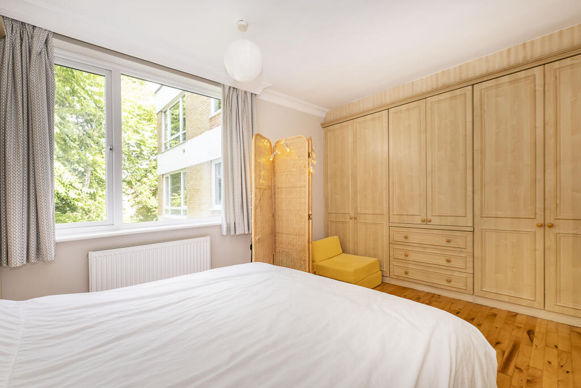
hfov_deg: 100.4
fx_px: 242
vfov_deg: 77.3
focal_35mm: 15
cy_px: 194
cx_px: 290
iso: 320
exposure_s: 1/50
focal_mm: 10
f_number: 6.4
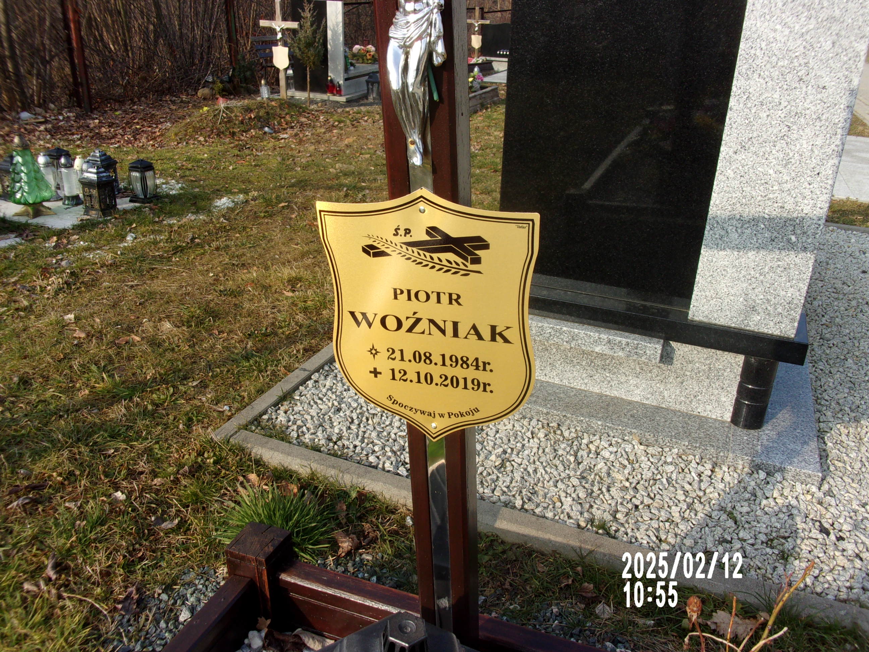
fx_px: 703
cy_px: 326
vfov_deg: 49.7
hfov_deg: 63.4
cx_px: 434
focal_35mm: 28
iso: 80
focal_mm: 5.1
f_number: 10.8
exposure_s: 1/58
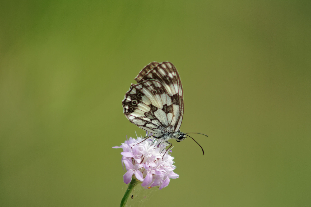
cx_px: 164
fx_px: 3081
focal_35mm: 357
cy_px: 117
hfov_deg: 5.8
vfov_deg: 3.8
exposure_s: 1/400
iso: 125
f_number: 5
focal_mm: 210
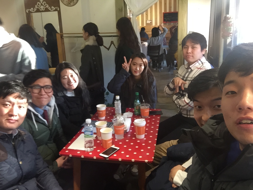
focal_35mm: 31
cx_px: 126
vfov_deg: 45.4
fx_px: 227
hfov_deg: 58.4
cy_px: 95
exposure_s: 1/30
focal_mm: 2.65
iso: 64
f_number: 2.2
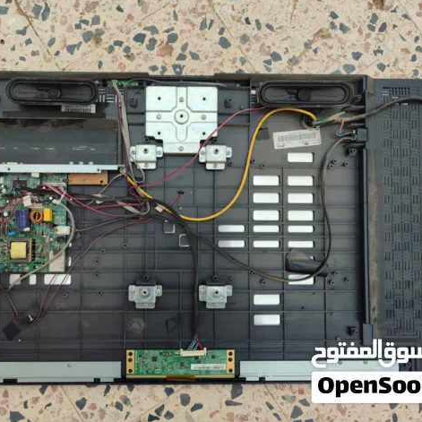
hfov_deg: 53.8
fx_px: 414
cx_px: 177
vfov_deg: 54.0
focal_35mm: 30
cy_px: 210
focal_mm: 5.95
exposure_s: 1/100
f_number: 1.89
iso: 89
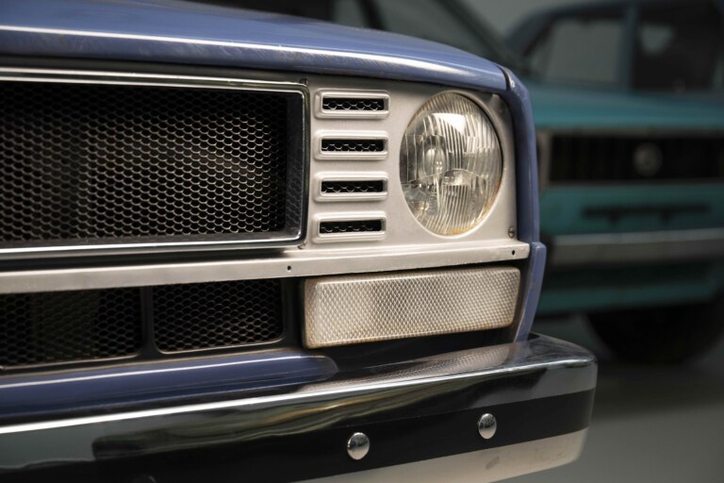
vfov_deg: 19.5
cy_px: 242
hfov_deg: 28.8
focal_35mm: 70
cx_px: 362
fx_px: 1408
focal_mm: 70
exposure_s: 1/30
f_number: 4.5
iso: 500
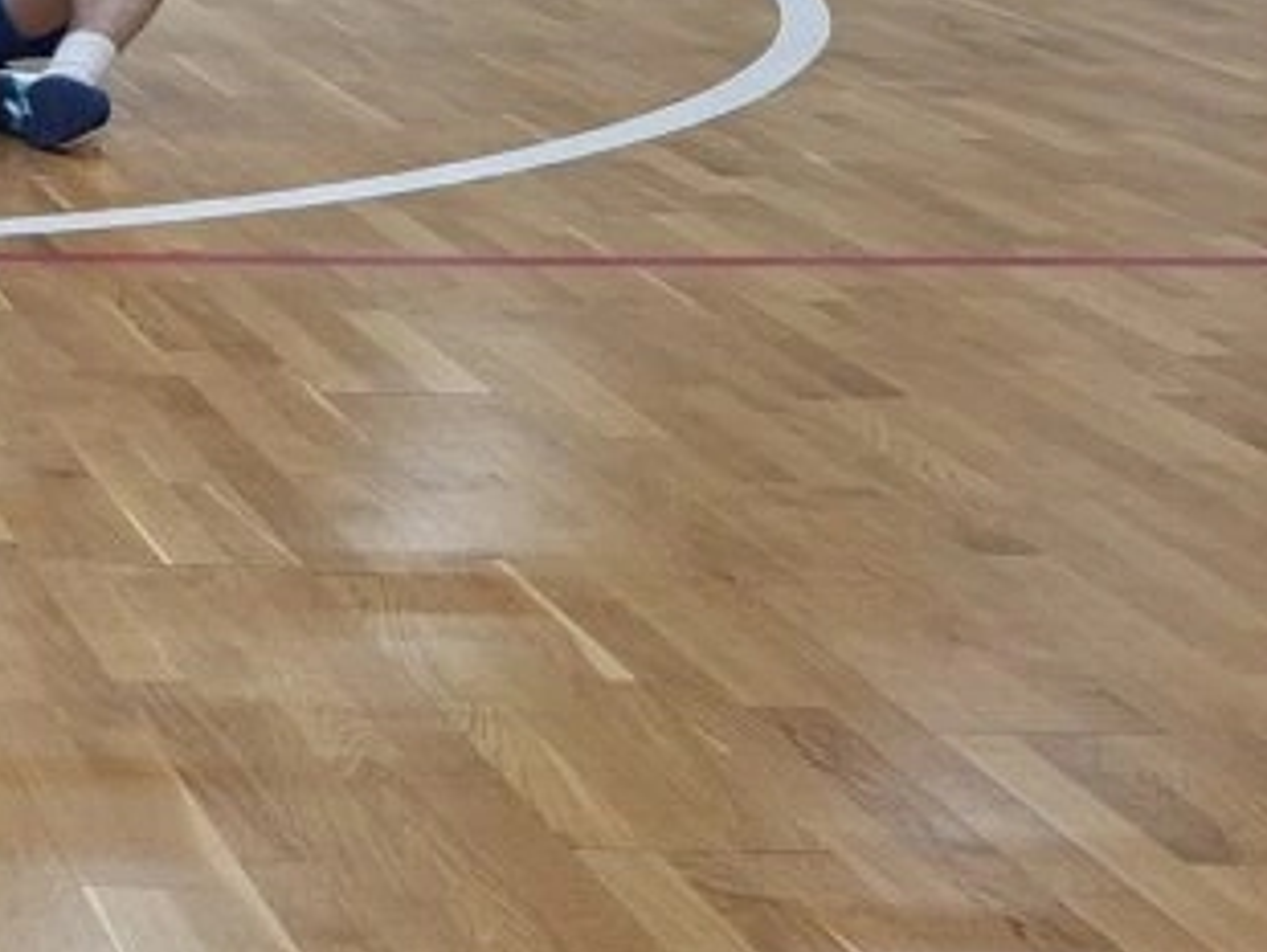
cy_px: -360
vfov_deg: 16.1
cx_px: -920
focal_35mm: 86
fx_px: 3150
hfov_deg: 18.5
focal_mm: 5.54
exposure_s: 1/100
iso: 200
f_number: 1.8
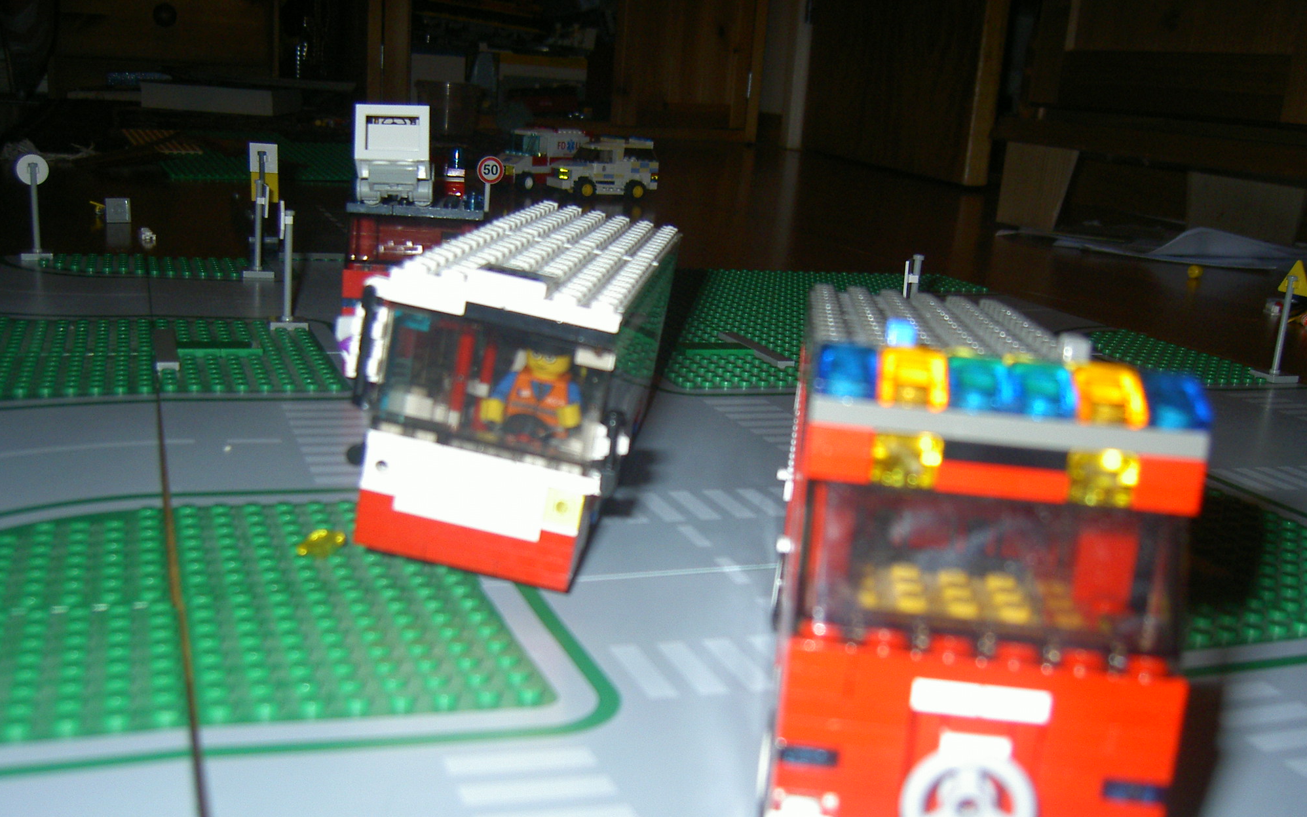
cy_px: 477
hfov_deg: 52.7
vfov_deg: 34.4
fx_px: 1318
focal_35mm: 37
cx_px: 658
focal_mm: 5.6
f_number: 2.8
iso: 100
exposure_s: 1/60
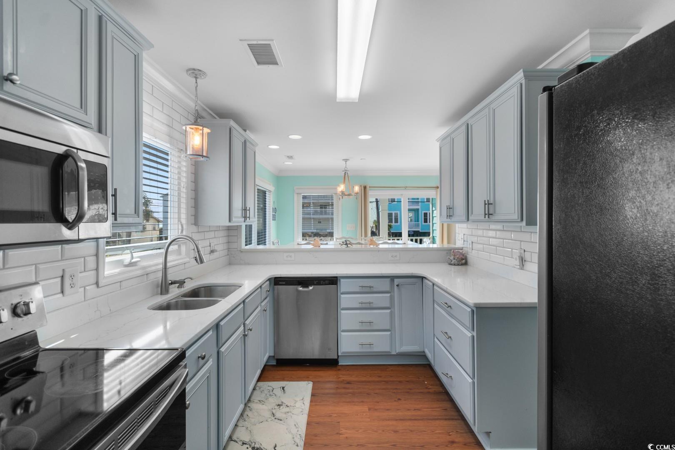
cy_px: 225
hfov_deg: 100.4
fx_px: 281
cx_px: 338
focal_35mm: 15
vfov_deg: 77.3
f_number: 4.5
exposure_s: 1/80
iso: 100
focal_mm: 10
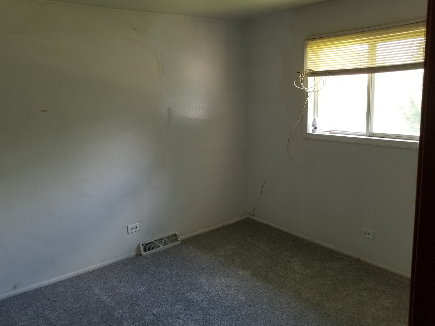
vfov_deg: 51.3
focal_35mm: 27
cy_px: 160
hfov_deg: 65.3
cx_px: 223
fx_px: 339
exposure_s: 1/50
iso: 64
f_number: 1.7
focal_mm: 4.25
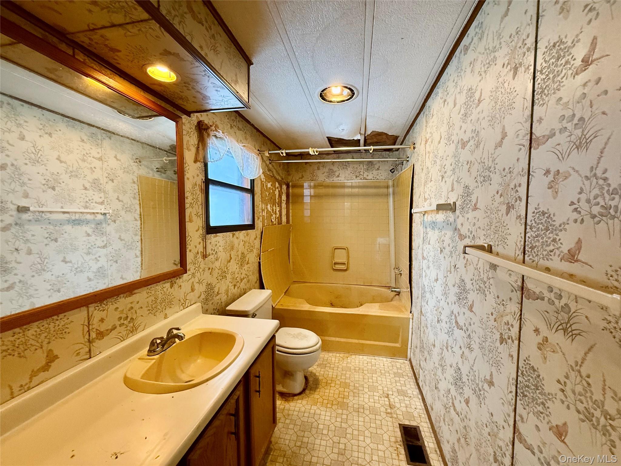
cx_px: 310
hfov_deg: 102.1
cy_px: 233
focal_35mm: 14
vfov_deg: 85.7
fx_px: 251
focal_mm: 2.22
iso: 400
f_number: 2.2
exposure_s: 1/60
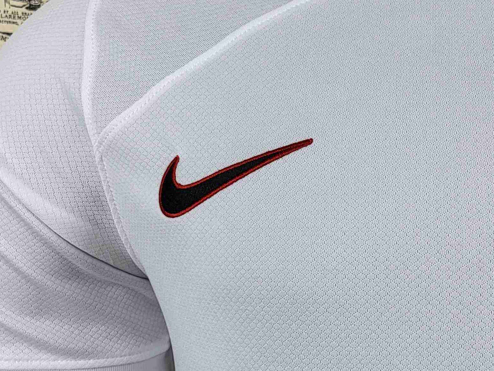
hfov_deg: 27.0
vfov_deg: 21.9
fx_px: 956
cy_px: 192
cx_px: 517
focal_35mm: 67
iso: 50
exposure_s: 1/100
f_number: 1.8
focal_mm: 4.25
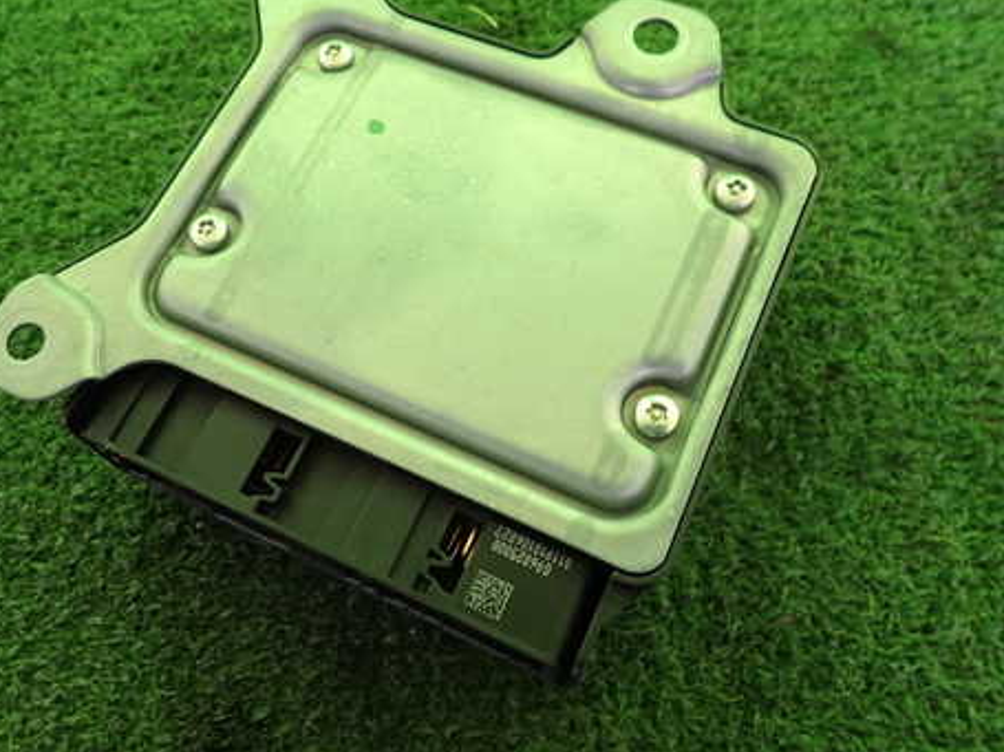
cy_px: 315
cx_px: 435
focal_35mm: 33
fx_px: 957
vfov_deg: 42.8
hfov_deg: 55.2
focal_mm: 4.5
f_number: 2
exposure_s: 1/80
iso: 100
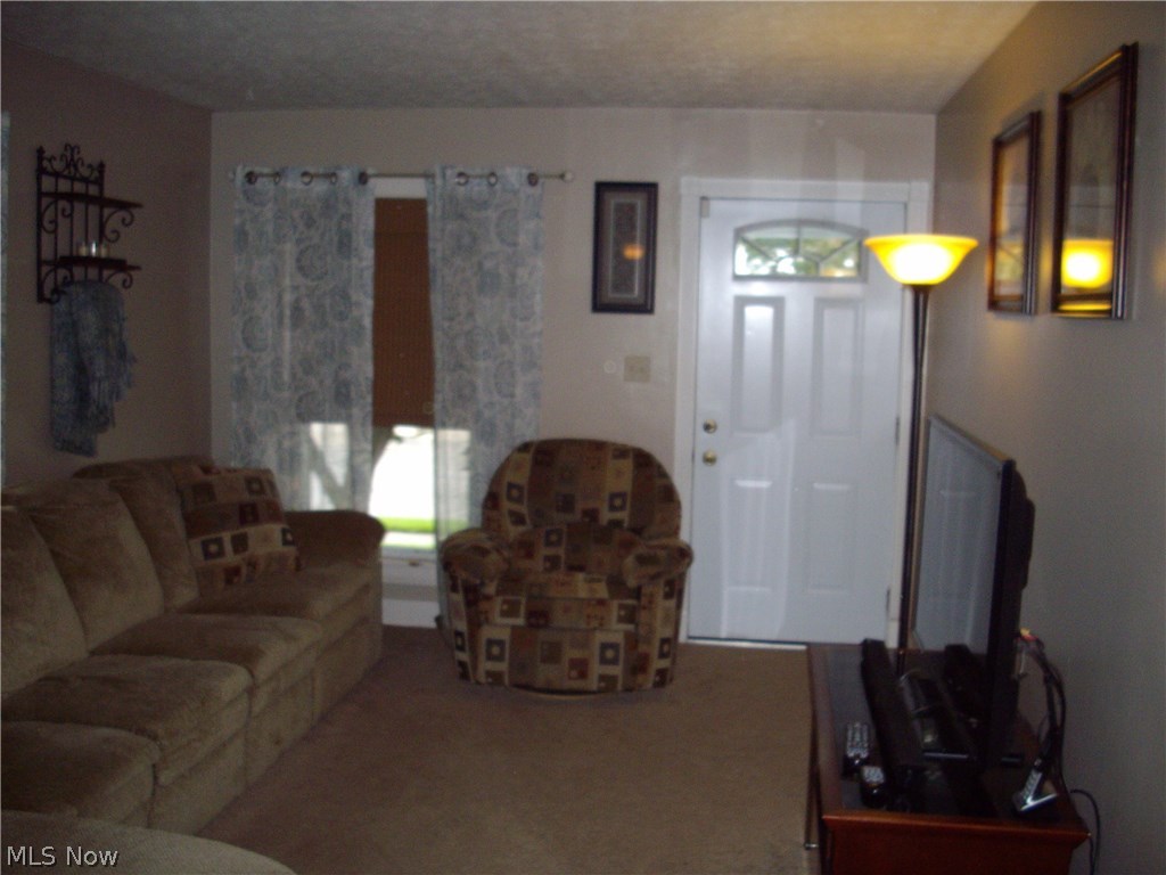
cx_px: 583
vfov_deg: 38.7
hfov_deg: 50.1
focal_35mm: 37
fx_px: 1246
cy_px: 438
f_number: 2.8
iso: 211
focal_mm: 6.2
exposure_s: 1/50
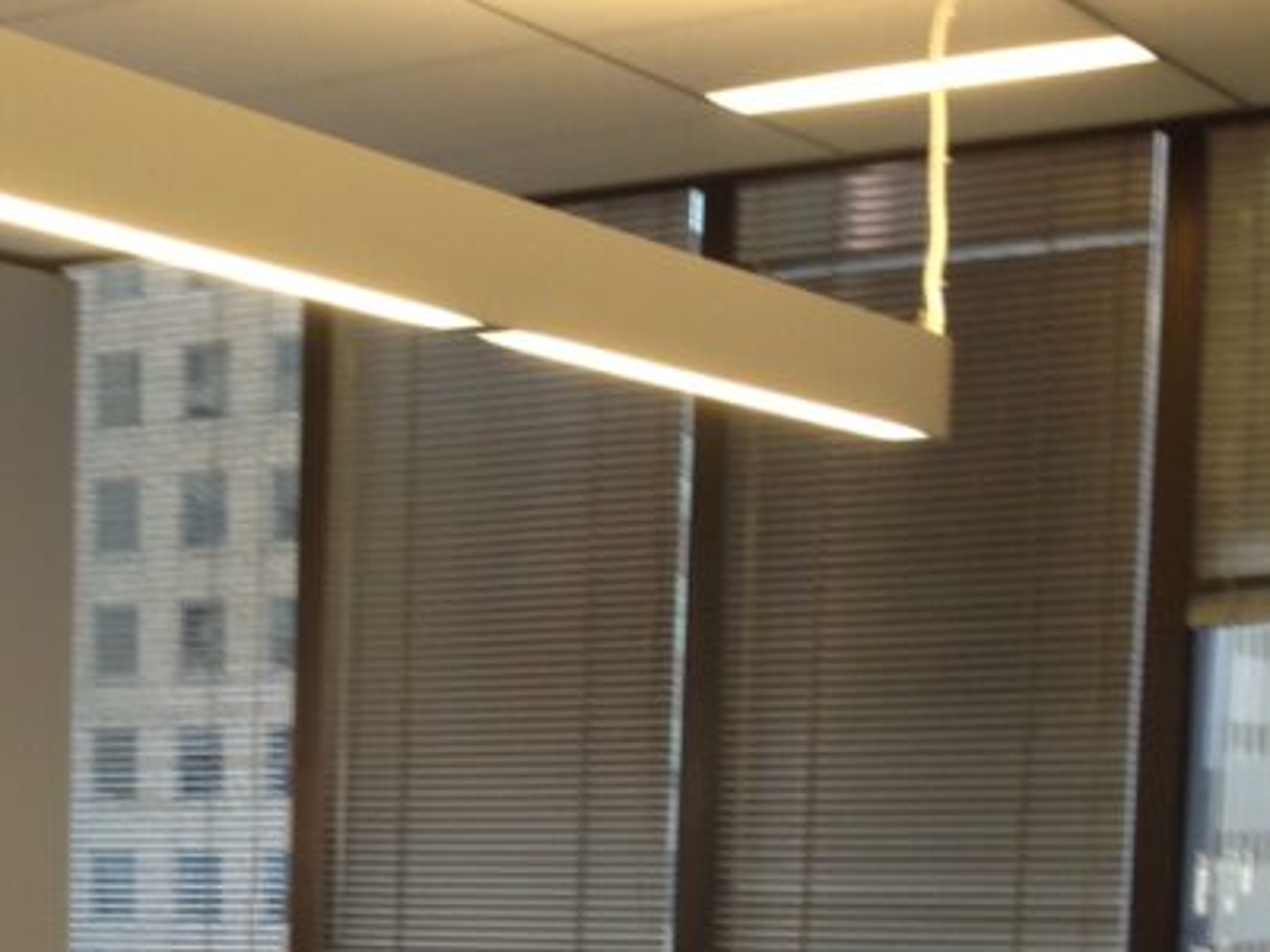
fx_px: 3632
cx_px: -337
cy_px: 1266
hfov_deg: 18.6
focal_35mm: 99
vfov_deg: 14.3
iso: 50
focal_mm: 4.12
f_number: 2.4
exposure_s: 1/40
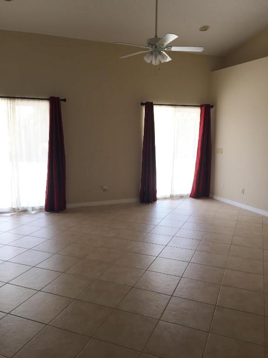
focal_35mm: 29
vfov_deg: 61.7
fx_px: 299
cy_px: 179
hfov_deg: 48.2
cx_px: 134
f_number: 2.2
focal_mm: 4.15
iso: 32
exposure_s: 1/60
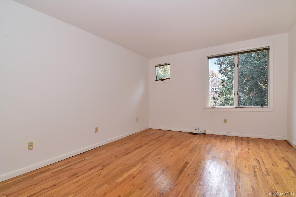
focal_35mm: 16
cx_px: 148
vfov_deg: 72.0
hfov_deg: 95.0
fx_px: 136
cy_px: 98
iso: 640
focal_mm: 11
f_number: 11
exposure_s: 1/25
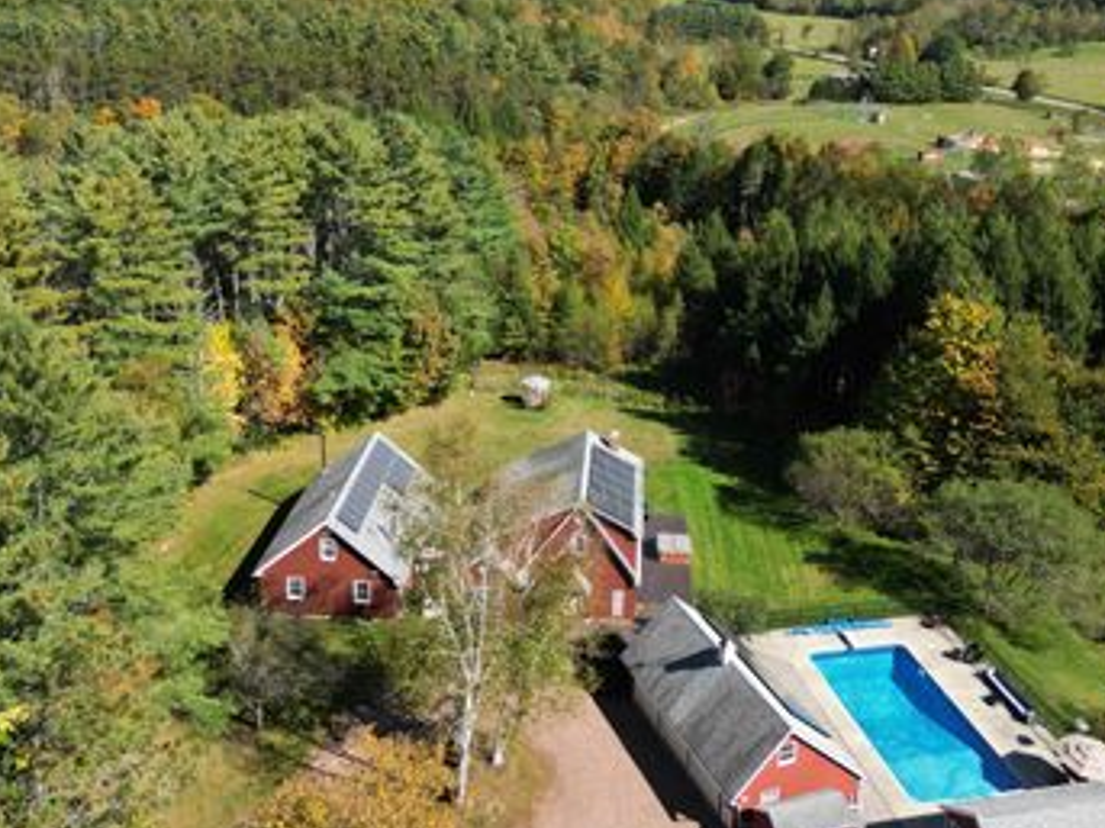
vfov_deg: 40.1
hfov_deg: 52.6
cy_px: 266
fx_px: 1117
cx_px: 564
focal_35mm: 35
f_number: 1.7
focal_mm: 6.72
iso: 110
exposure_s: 1/2000
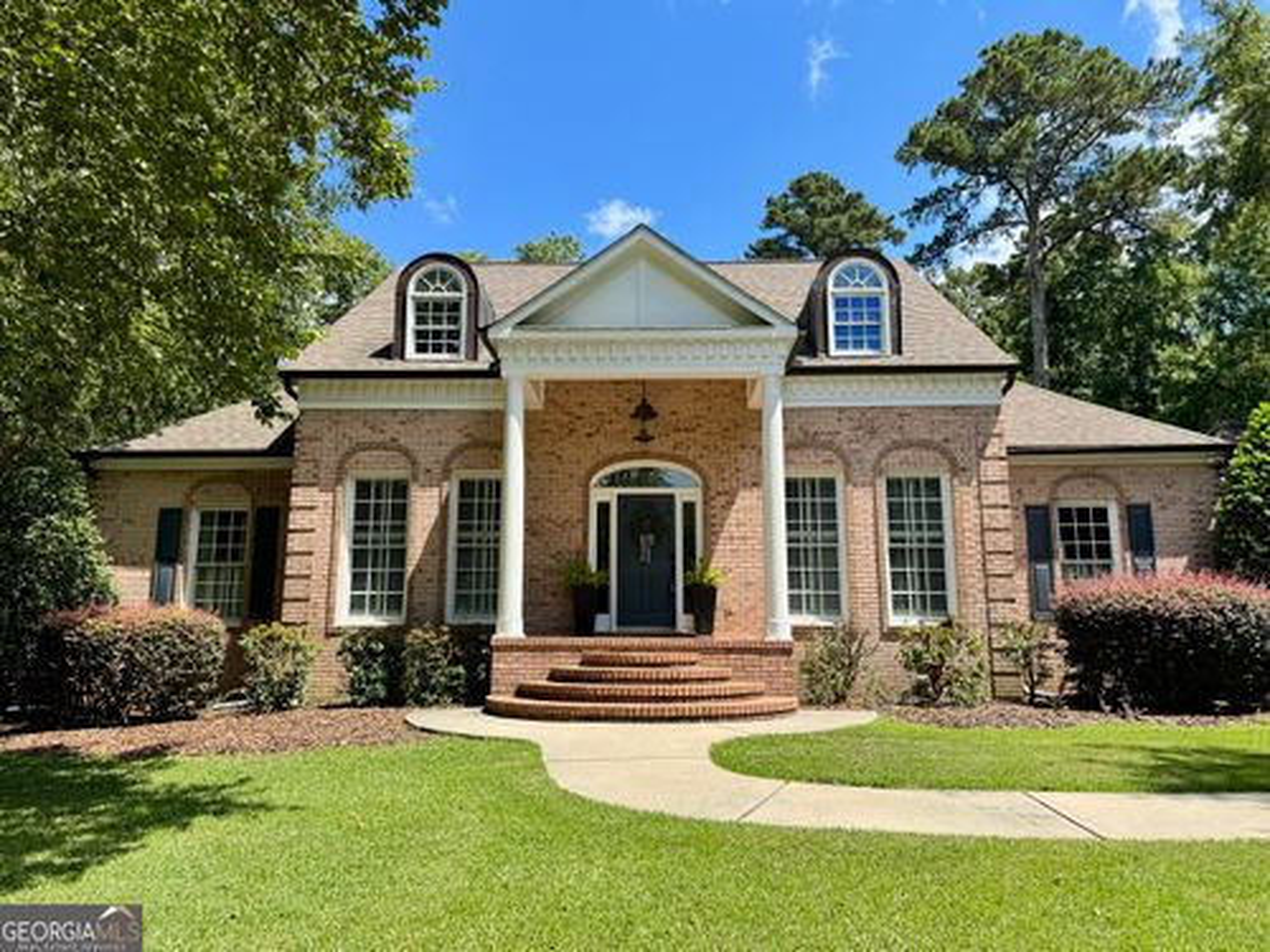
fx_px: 881
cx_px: 635
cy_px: 476
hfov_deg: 71.6
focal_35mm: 24
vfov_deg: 56.8
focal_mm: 6.76
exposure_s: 1/1818
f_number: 1.78
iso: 80
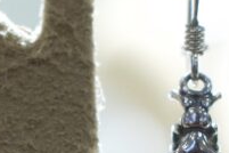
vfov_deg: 7.3
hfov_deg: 11.4
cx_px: -10
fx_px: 1132
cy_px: 347
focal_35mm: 178
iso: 1000
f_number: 4
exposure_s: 1/125
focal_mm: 35
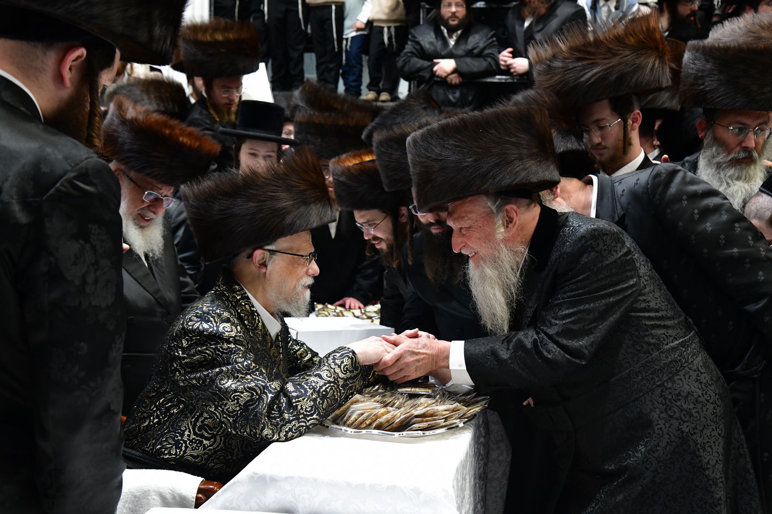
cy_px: 257
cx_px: 386
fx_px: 1072
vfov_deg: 27.0
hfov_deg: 39.6
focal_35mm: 50
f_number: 5.6
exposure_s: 1/100
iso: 2500
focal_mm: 50
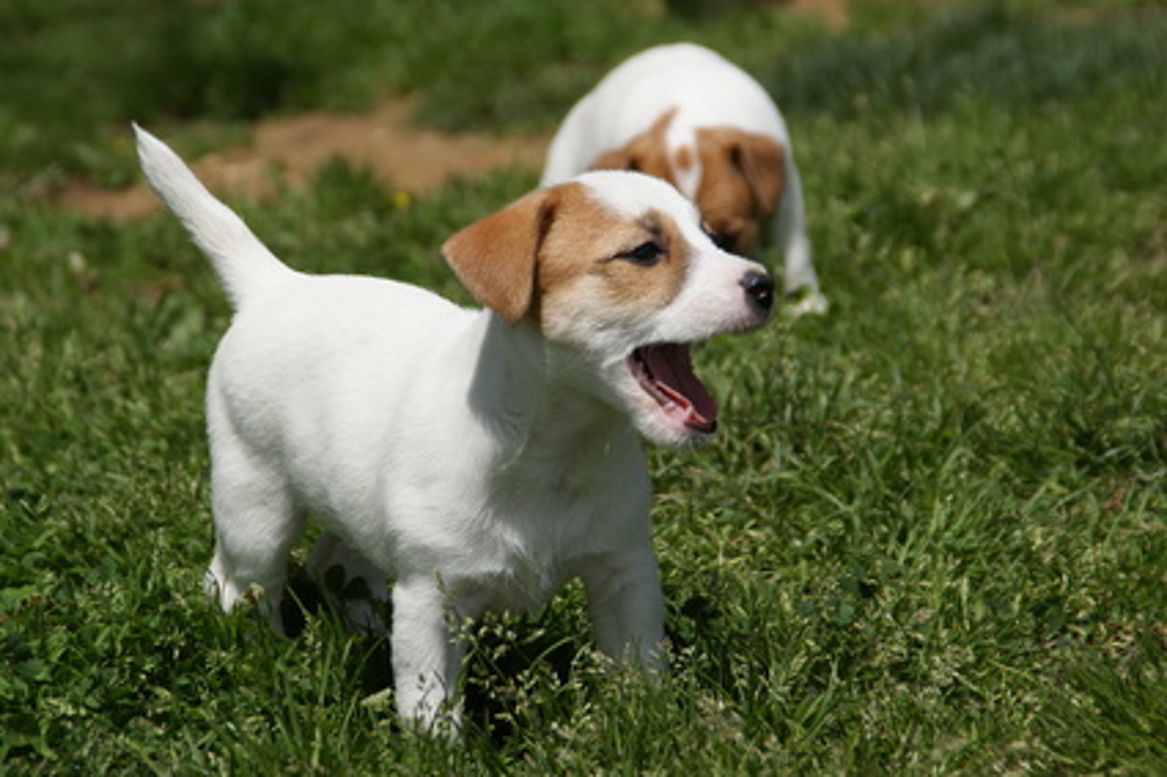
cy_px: 388
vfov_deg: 6.8
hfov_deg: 10.2
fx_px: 6561
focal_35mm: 202
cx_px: 584
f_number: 8
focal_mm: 135
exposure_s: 1/640
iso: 100
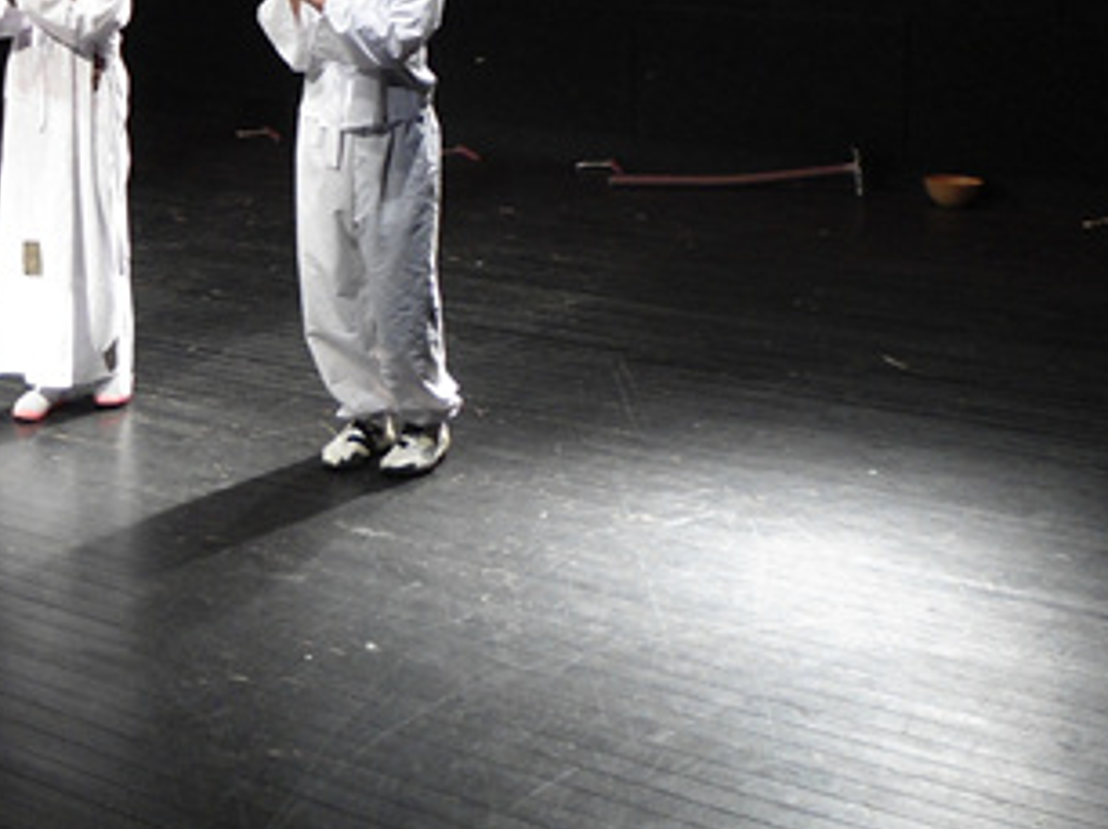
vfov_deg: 20.8
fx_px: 2175
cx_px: 91
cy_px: -22
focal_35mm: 68
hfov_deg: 27.5
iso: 100
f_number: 2.8
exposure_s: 1/30
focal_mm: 4.7
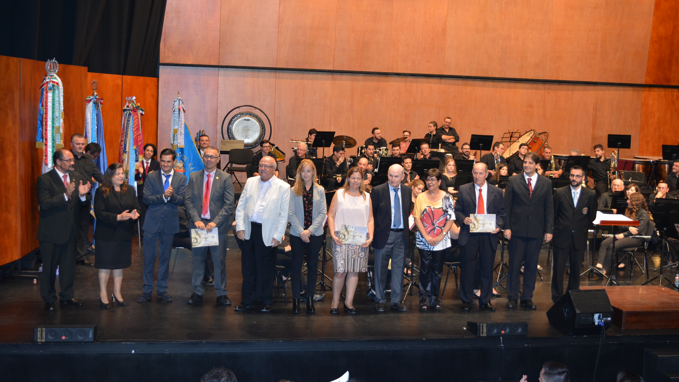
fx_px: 838
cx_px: 334
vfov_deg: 25.7
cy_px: 173
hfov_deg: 44.1
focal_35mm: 47
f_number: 4.2
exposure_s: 1/60
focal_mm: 29
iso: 1100
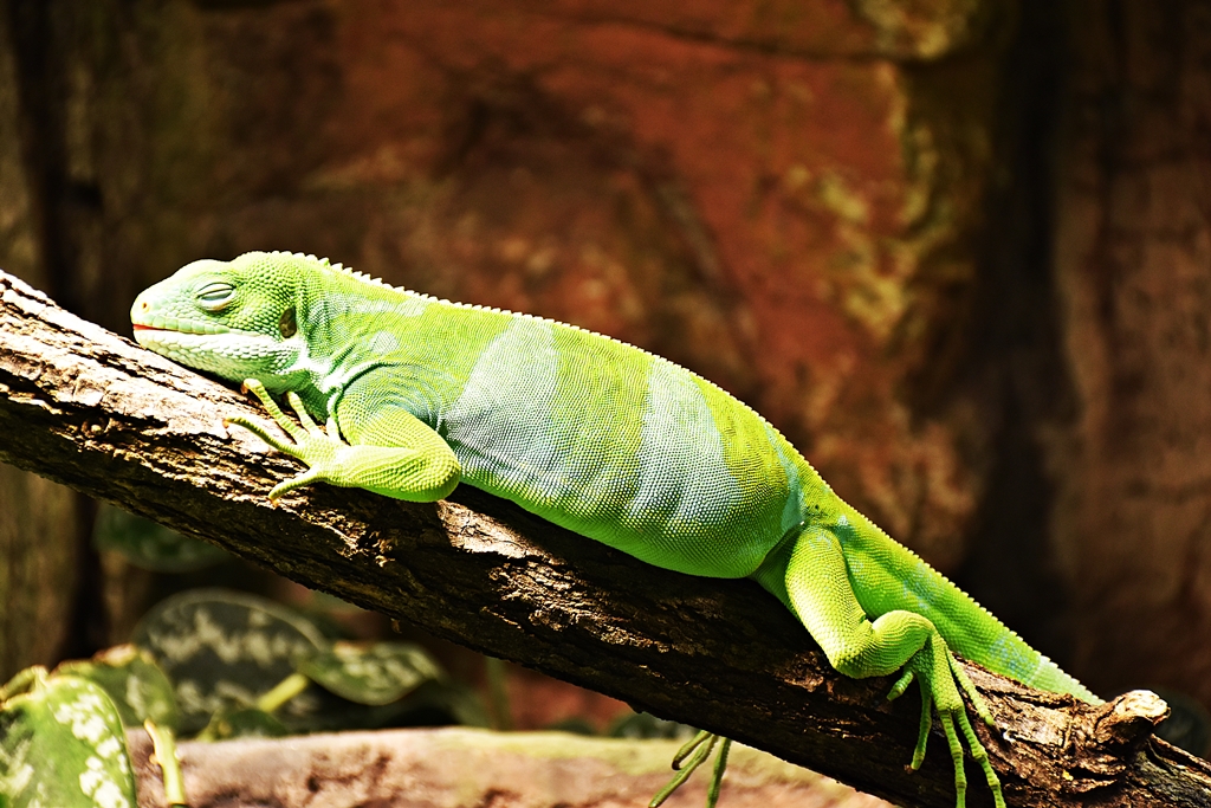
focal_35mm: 135
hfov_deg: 15.2
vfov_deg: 10.2
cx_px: 606
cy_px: 404
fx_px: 4542
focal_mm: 90
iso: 800
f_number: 5.3
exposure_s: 1/125
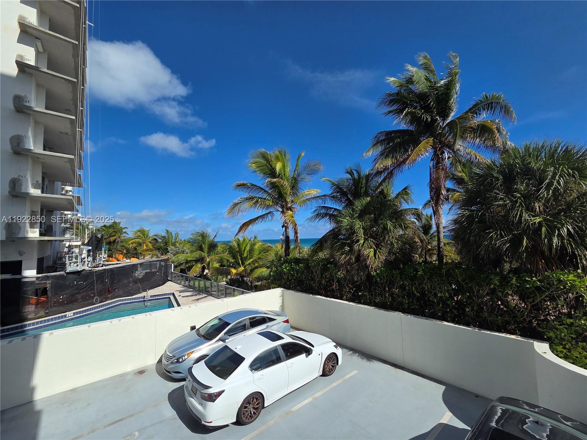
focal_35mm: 13
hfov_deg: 106.2
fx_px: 220
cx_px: 294
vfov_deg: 89.9
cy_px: 220
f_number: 2.2
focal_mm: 2.2
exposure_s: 1/3203
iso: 50
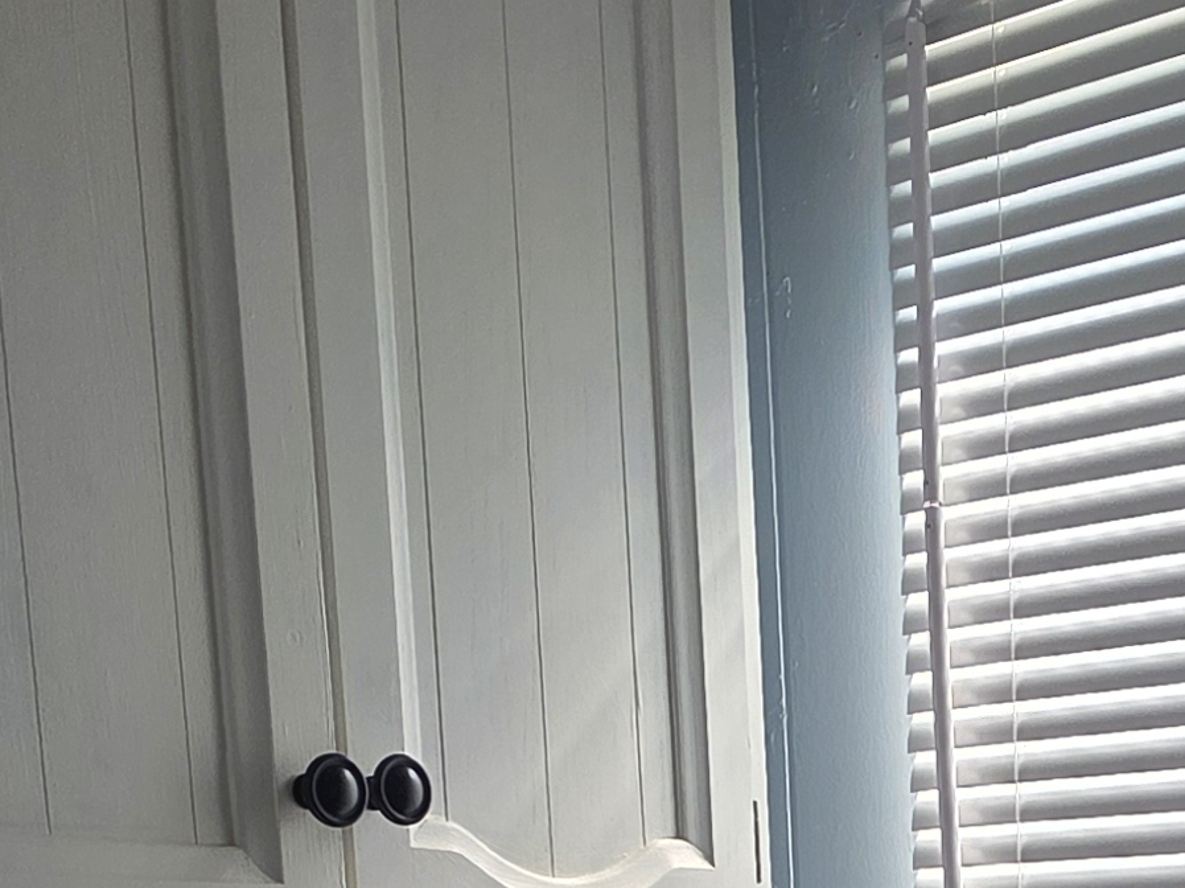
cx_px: 986
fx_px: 1985
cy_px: 1308
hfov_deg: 32.1
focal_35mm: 58
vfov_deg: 21.4
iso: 40
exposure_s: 1/196
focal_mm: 2.2
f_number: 1.9
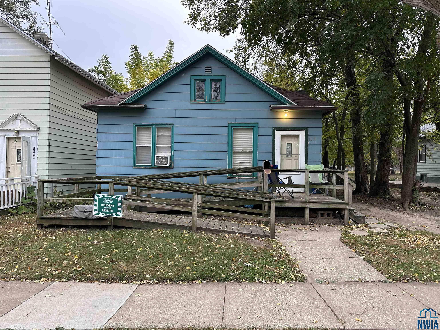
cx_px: 220
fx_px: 305
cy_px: 165
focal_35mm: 24
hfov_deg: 71.6
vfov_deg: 56.8
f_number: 1.78
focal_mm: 6.86
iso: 125
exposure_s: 1/121
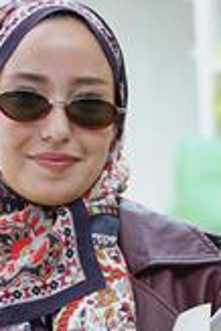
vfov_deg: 7.0
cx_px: 93
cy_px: 361
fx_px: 2674
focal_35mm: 291
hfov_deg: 4.7
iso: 200
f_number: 5
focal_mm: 102
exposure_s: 1/100
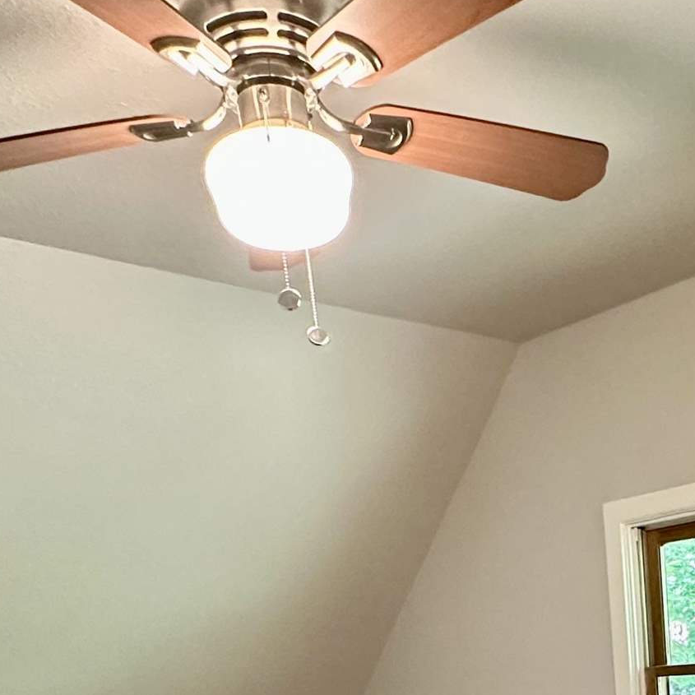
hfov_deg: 36.4
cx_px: 542
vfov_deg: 30.7
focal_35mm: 45
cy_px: 871
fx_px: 1022
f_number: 2.2
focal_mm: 2.22
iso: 400
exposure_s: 1/60
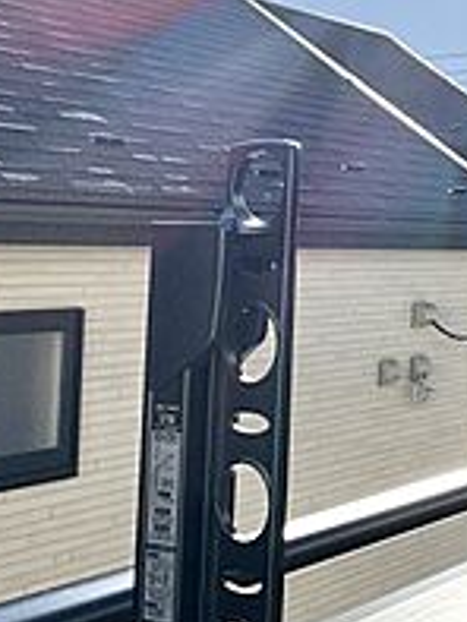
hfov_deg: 19.2
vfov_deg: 42.5
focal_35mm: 44
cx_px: 934
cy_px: 226
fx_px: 791
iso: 50
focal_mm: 2.22
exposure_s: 1/2584
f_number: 2.2
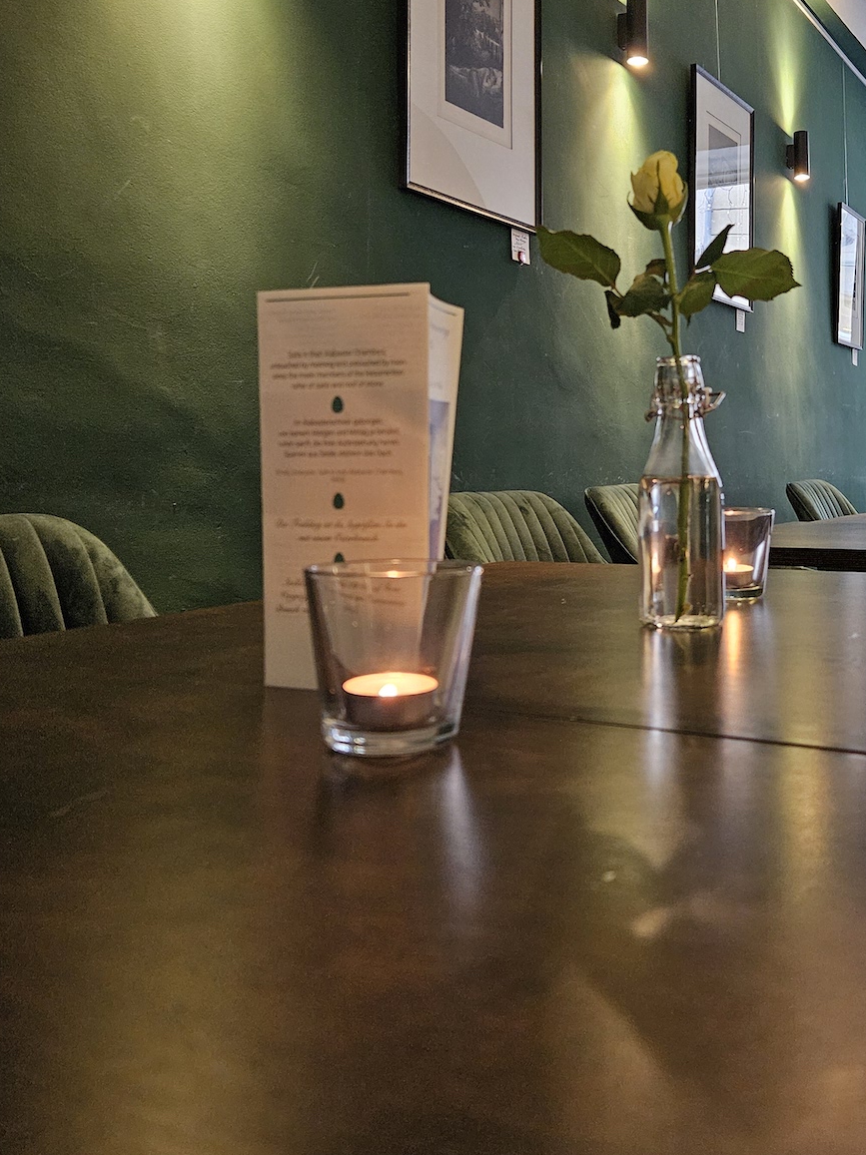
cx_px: 613
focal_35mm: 35
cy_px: 402
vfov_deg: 51.8
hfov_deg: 39.9
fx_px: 1168
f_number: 1.8
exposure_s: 1/100
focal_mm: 5.4
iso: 800
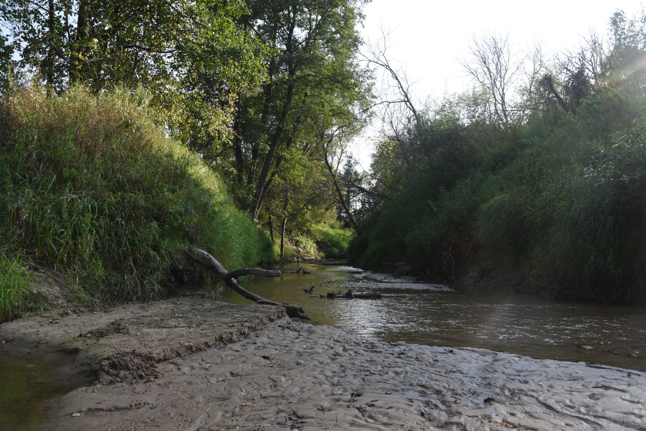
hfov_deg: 60.3
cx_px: 323
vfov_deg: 42.3
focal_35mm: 31
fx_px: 556
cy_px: 216
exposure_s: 1/125
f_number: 6.3
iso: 100
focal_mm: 31
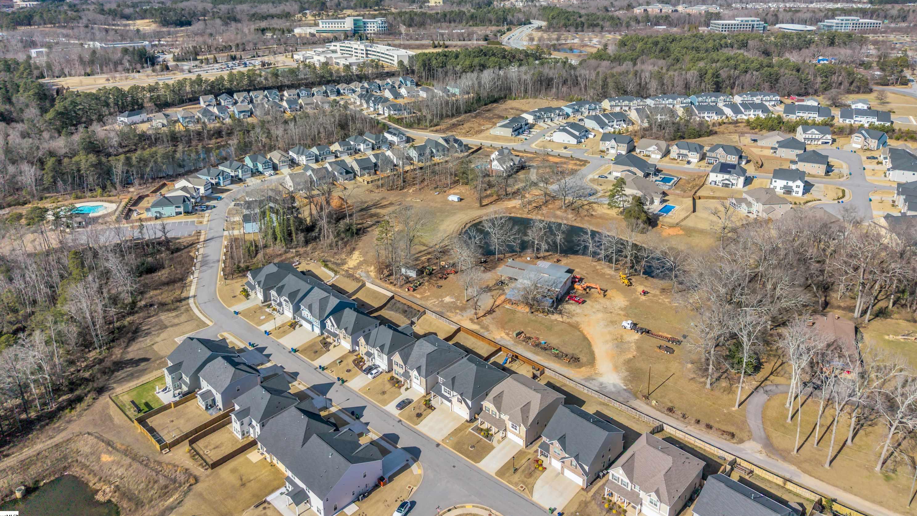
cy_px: 165
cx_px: 464
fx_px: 656
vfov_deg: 42.2
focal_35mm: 27
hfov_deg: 69.9
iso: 200
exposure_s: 1/8000
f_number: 1.8
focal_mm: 8.67
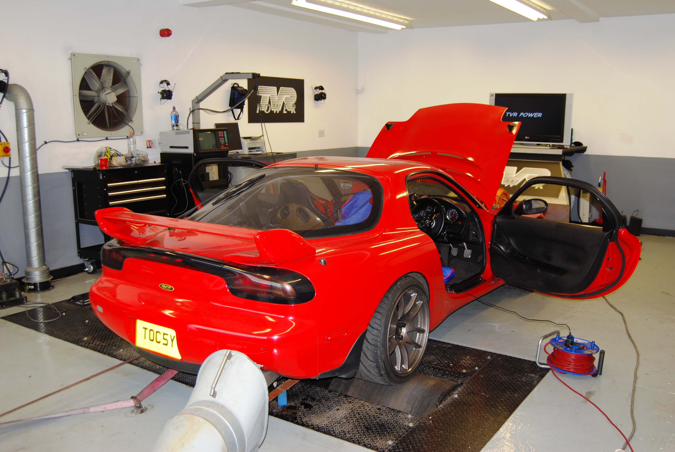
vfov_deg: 40.1
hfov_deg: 57.2
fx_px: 619
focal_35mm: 33
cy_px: 226
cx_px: 338
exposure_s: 1/60
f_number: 3.8
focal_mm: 22
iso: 200
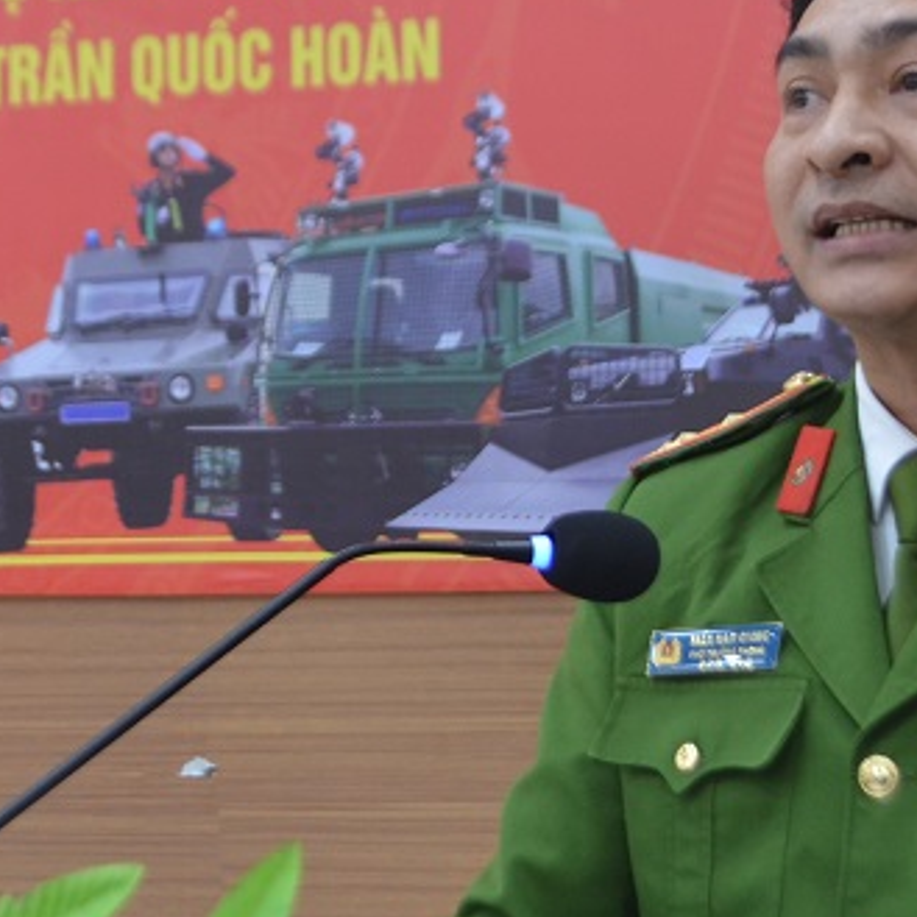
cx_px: 337
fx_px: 3087
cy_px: 282
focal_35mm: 103
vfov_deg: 16.8
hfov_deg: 16.9
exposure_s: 1/60
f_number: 4.2
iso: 640
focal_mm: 26
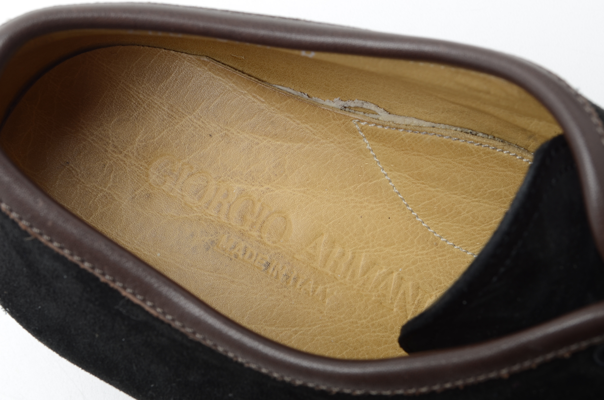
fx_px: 1381
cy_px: 200
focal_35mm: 82
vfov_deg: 16.5
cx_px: 302
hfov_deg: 24.7
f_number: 14
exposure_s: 1/100
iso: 100
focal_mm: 55
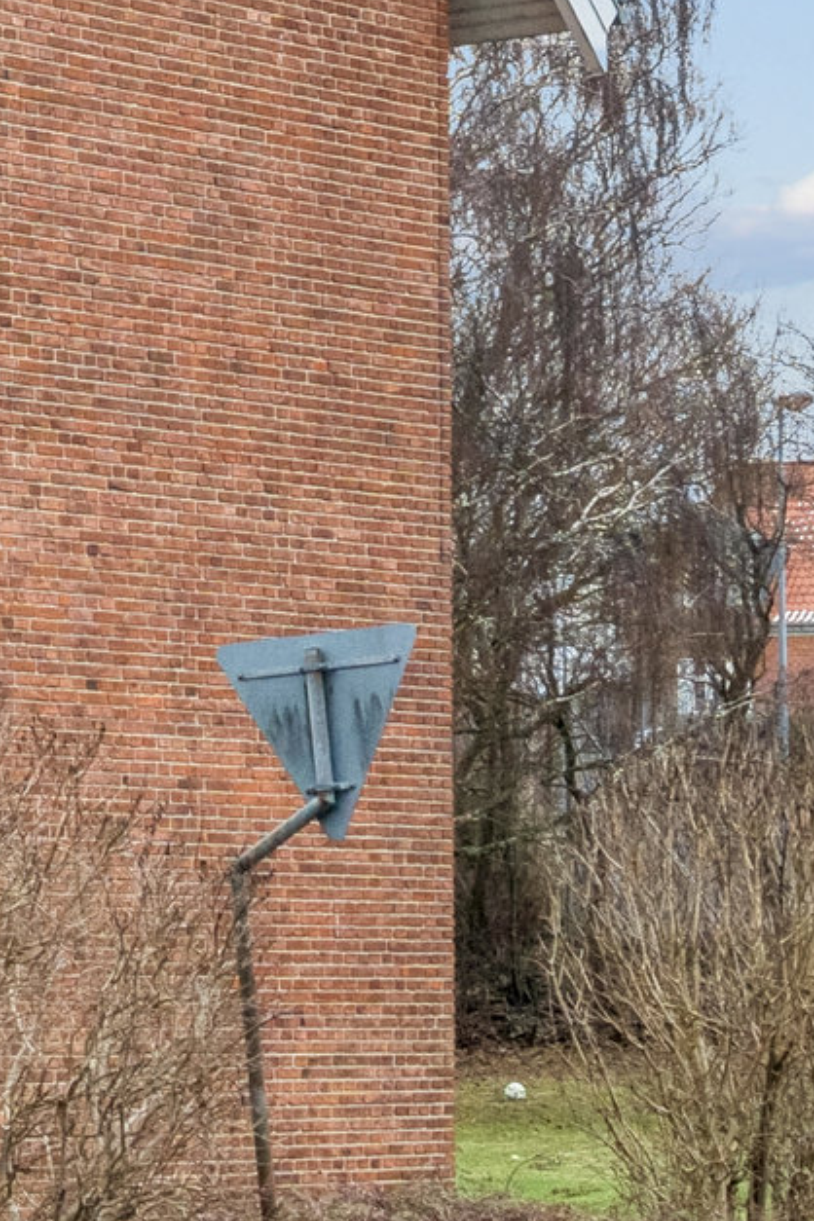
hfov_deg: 8.6
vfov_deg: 13.2
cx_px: -701
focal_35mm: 153
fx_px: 5189
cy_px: -101
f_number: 8
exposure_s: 1/60
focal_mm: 32
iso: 1000
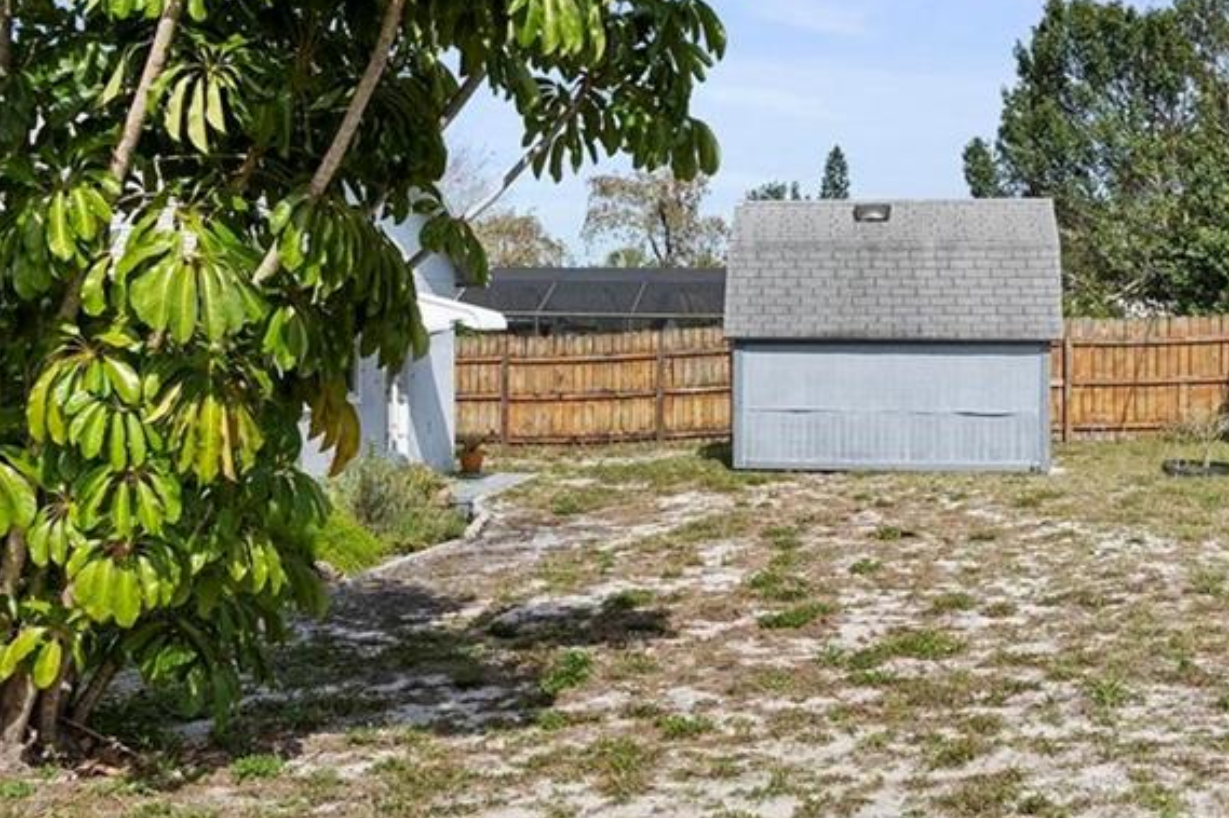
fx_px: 1536
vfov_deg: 29.8
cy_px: 365
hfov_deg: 43.4
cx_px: 726
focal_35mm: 45
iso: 800
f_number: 8
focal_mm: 16
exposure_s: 1/2000
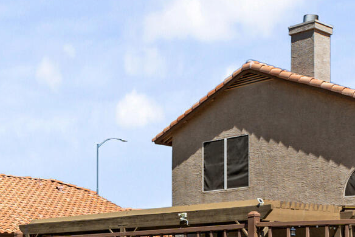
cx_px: 143
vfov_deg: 16.9
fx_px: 760
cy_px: 289
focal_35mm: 77
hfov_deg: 26.3
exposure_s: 1/640
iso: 250
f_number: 9
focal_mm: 18
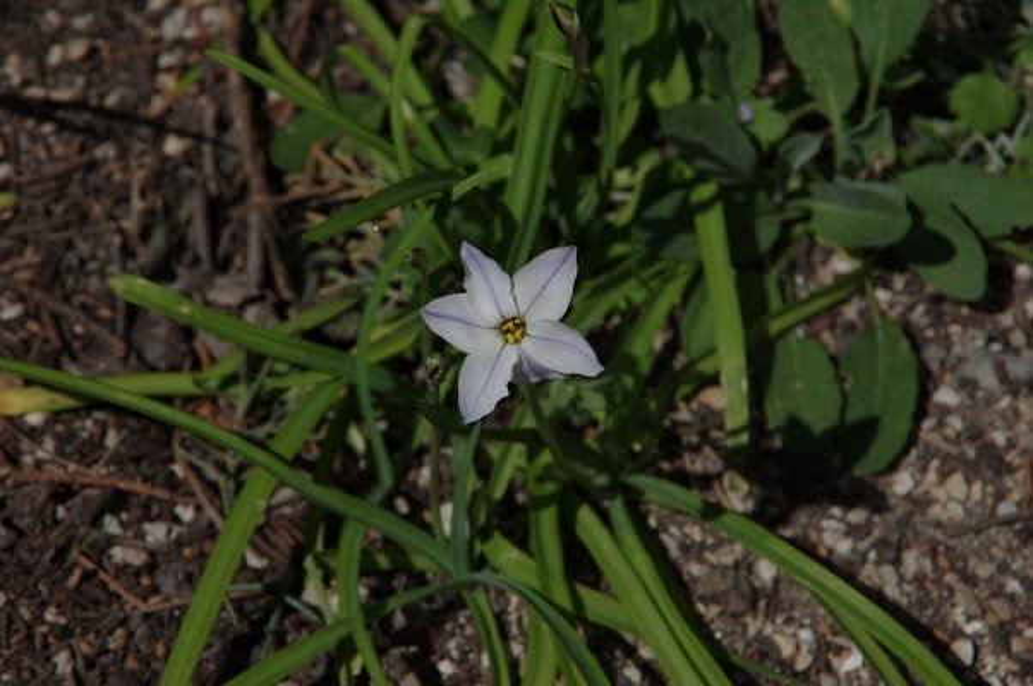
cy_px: 343
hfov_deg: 10.2
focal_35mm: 202
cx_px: 516
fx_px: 5790
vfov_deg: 6.8
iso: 800
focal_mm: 135
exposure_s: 1/3200
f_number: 14
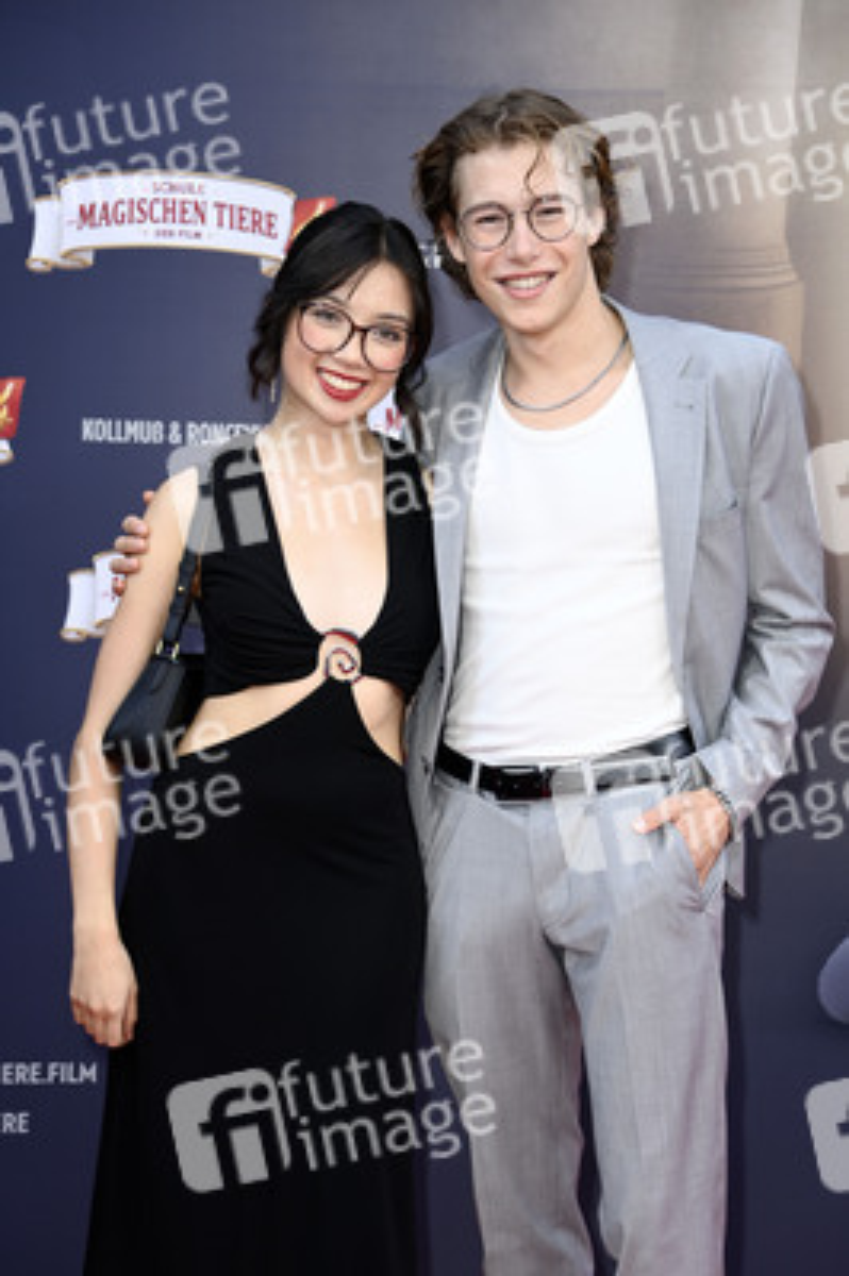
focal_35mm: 100
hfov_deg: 13.7
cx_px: 424
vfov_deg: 20.4
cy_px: 638
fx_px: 3543
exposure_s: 1/250
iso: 640
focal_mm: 100
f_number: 5.6
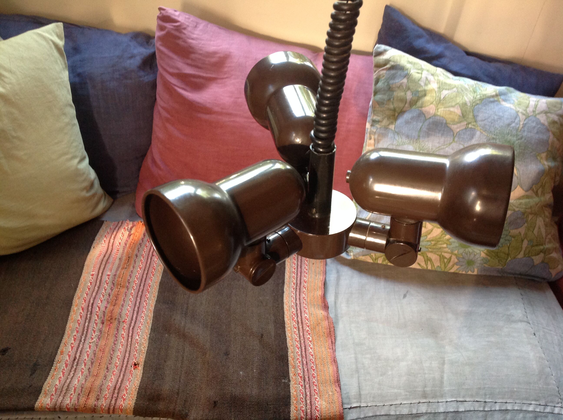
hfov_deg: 52.7
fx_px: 568
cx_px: 282
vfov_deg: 40.6
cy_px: 210
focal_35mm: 35
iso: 200
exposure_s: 1/15
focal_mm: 4.28
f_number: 2.4
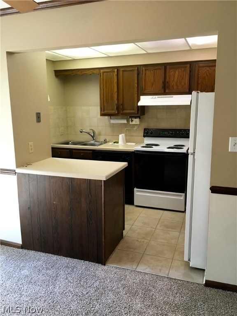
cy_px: 158
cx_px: 118
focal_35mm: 29
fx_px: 265
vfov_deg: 61.7
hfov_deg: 48.2
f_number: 2.2
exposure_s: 1/30
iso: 100
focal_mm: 4.15
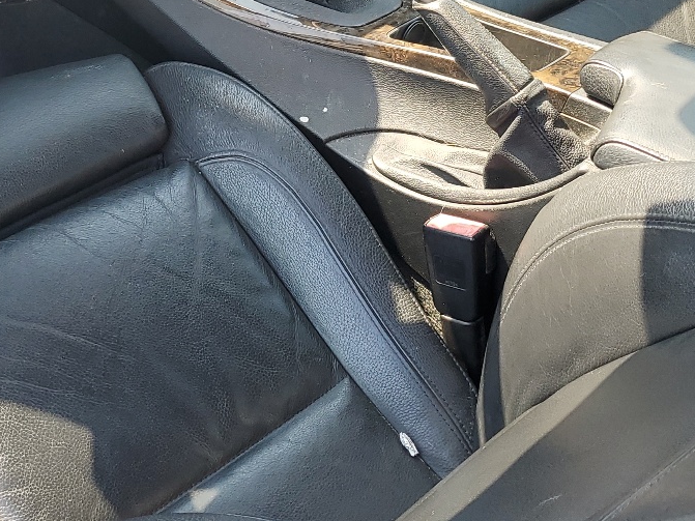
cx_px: 223
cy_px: 16
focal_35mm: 62
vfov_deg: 22.8
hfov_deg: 30.9
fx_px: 1245
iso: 50
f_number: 1.5
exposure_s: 1/303
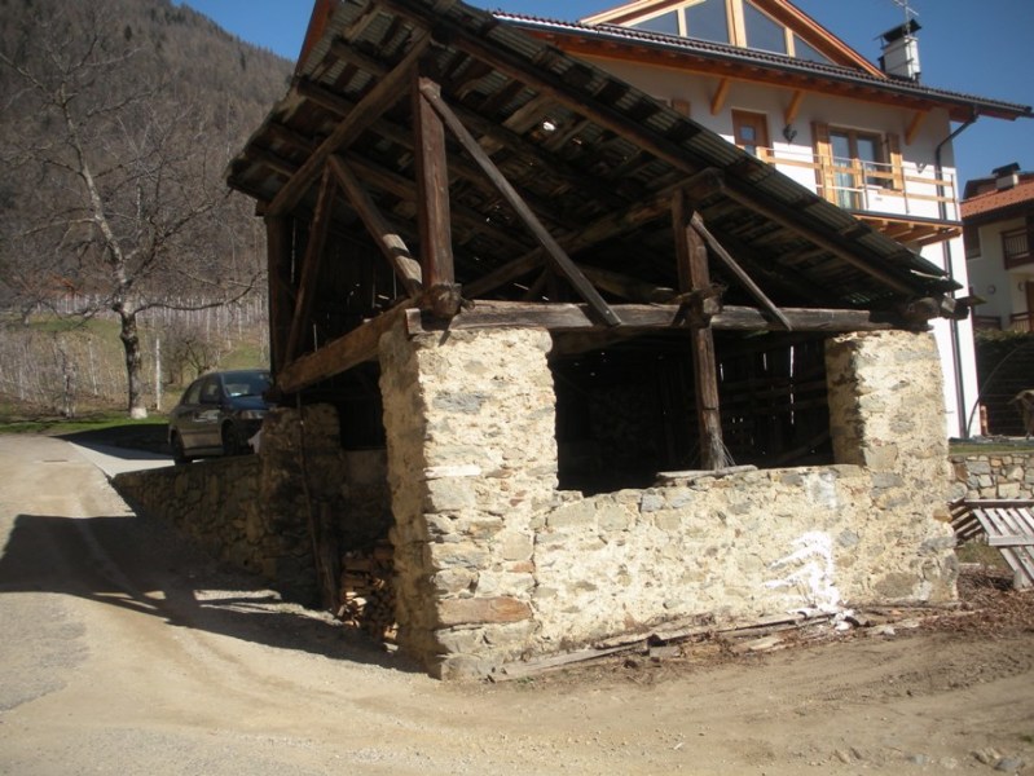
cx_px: 517
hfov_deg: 52.6
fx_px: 1046
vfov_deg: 40.7
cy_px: 388
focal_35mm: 35
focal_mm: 6.3
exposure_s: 1/678
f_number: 3.5
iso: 64
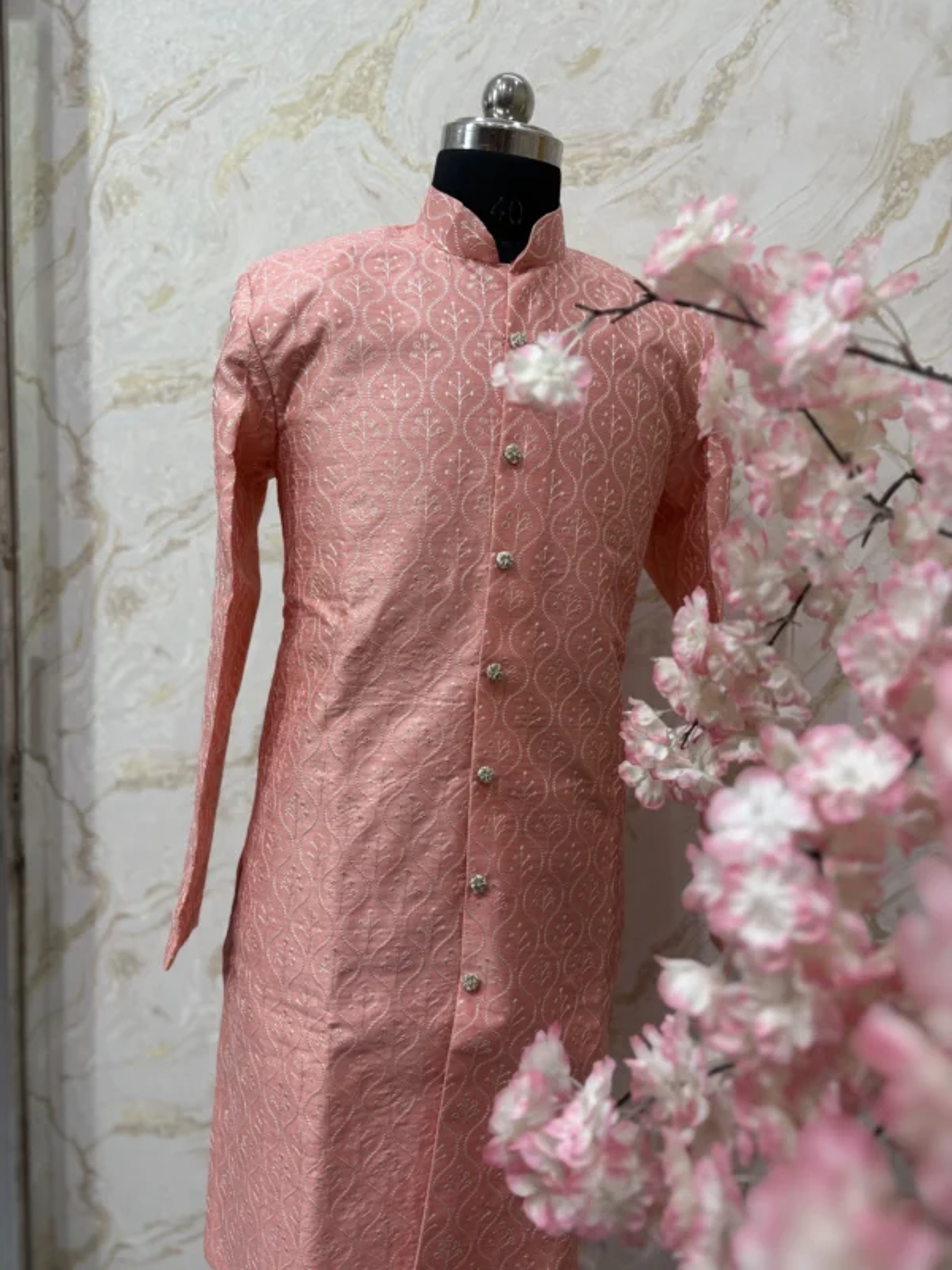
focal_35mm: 26
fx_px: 953
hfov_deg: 53.1
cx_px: 476
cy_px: 635
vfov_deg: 67.3
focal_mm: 6
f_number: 1.6
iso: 50
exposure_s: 1/100
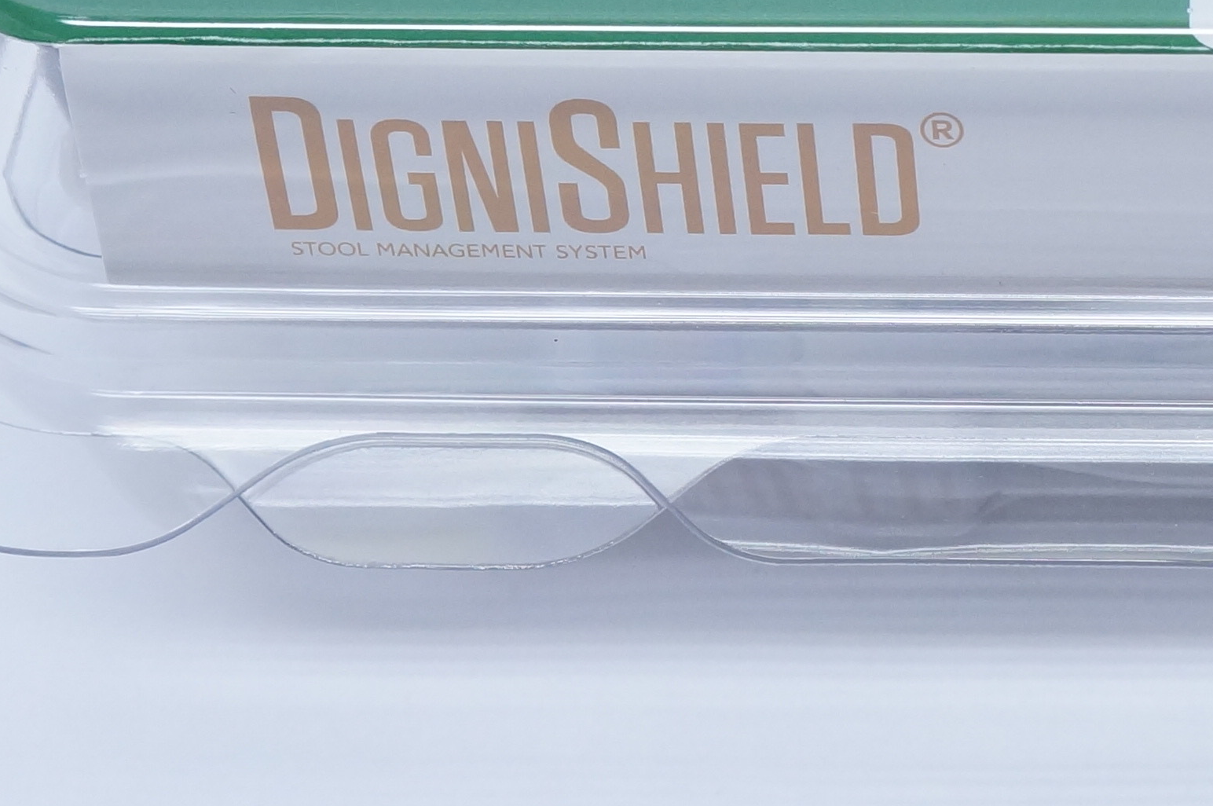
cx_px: 1369
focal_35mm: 105
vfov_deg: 12.6
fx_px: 3534
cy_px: -243
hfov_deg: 18.6
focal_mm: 22
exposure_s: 1/60
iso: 800
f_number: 6.3
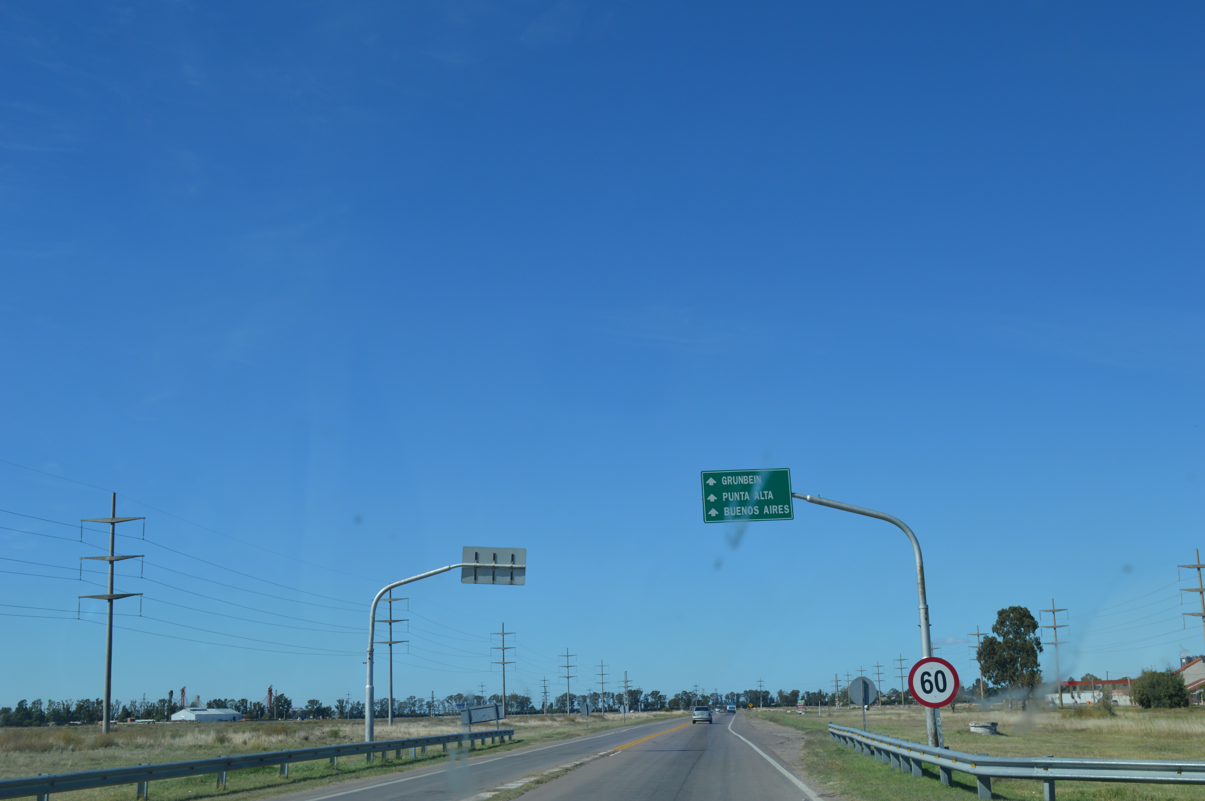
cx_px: 602
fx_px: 1455
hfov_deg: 45.0
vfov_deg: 30.8
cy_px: 400
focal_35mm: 44
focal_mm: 29
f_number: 9
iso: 100
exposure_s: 1/320
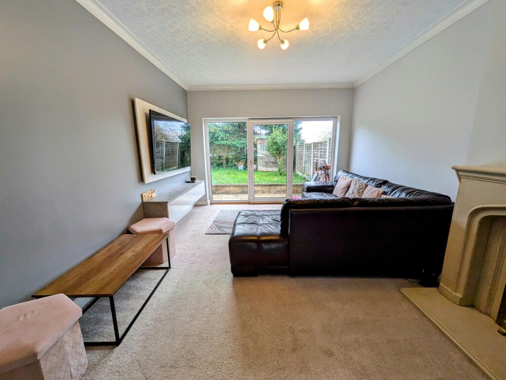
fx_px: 205
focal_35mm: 14
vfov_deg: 85.7
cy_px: 190
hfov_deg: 102.0
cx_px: 253
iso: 78
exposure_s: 1/100
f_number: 2.2
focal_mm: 1.83
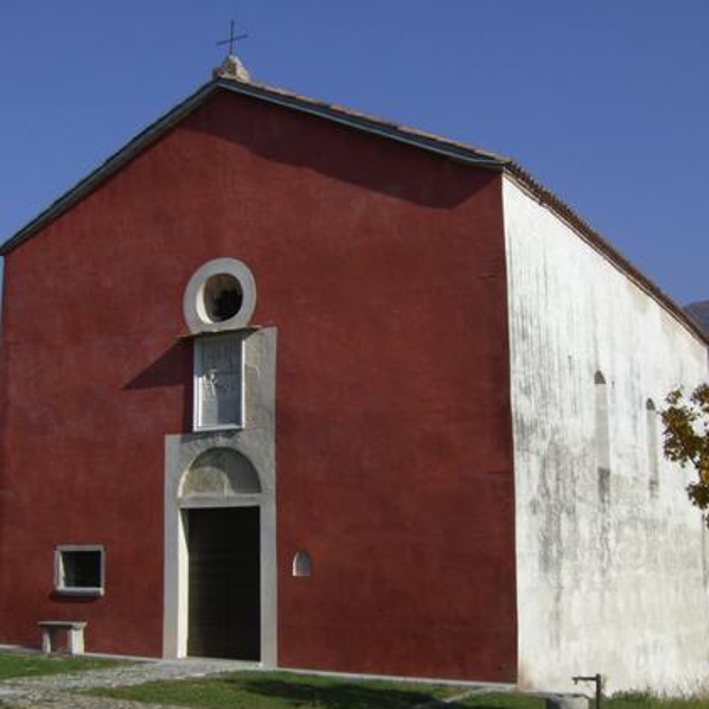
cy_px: 391
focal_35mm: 51
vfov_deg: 33.4
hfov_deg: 33.3
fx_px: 1182
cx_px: 404
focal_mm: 6.2
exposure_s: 1/1000
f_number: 4.3
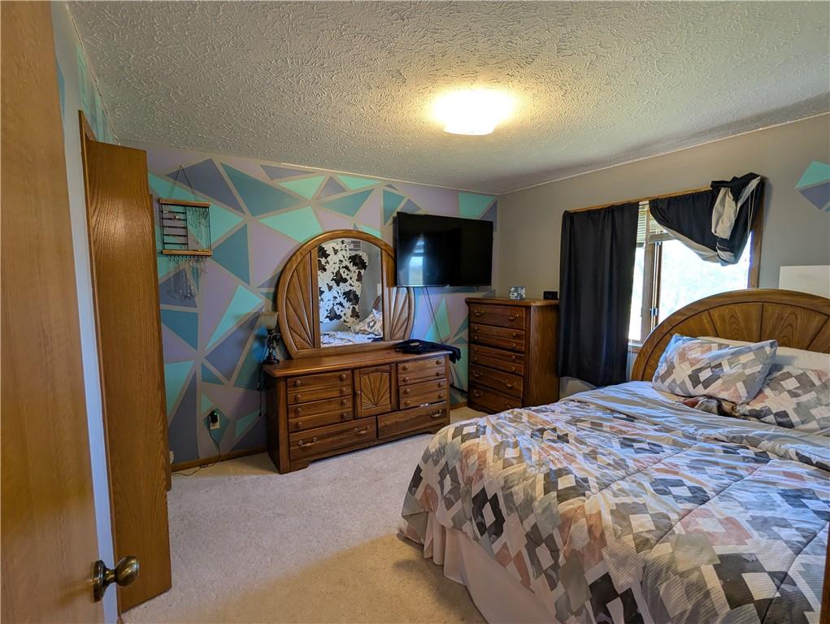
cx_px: 415
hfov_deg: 94.4
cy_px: 312
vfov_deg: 78.2
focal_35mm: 16
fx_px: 384
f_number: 2.2
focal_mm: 2.35
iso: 95
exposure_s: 1/40
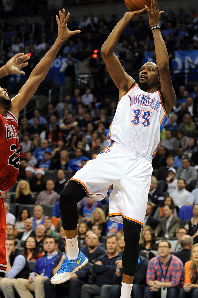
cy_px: 159
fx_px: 834
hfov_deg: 13.5
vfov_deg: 20.2
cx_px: 98
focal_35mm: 101
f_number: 2.8
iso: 2000
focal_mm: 80
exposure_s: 1/640
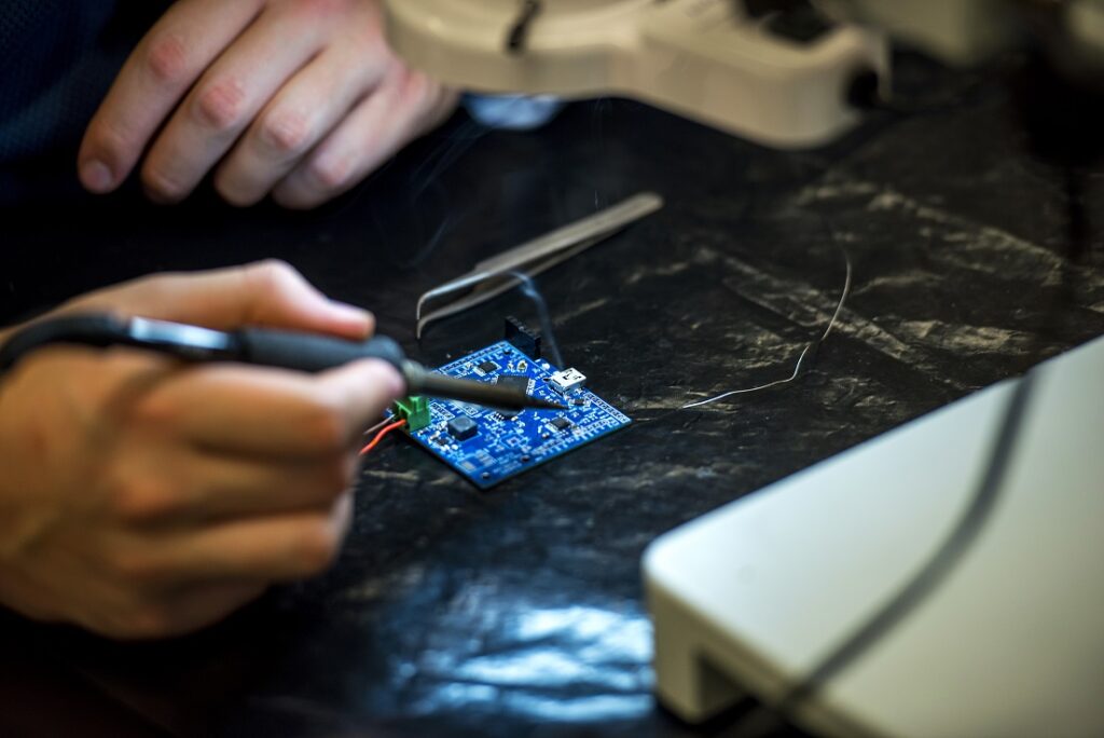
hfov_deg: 10.3
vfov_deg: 6.9
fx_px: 6137
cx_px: 552
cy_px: 369
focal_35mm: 200
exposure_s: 1/320
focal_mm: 200
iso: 320
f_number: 2.8
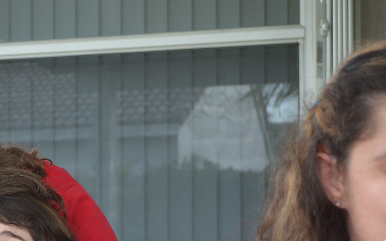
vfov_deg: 11.7
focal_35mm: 111
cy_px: 222
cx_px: -5
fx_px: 1168
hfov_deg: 18.3
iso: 400
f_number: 5.6
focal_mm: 34
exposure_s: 1/125
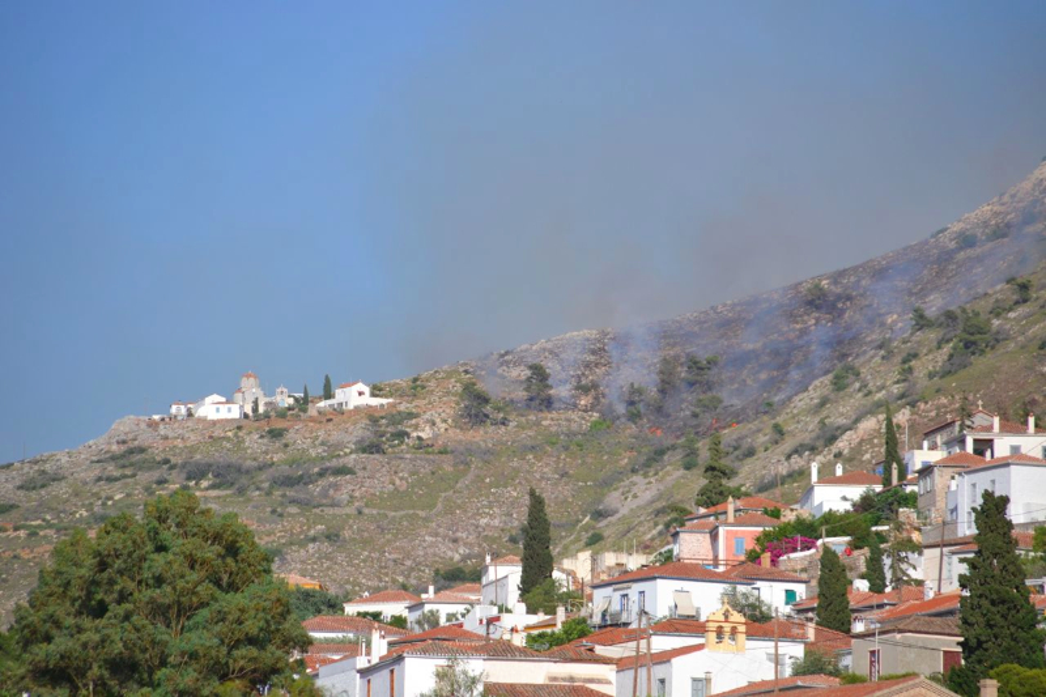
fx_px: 8714
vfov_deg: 4.6
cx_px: 523
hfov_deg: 6.9
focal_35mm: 300
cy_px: 348
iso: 360
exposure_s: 1/2000
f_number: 6.3
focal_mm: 200
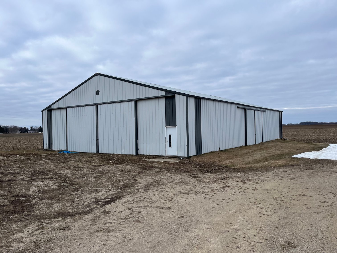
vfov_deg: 53.1
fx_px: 253
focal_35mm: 26
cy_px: 126
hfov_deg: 67.3
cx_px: 168
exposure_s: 1/1721
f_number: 1.6
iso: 50
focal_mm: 5.1
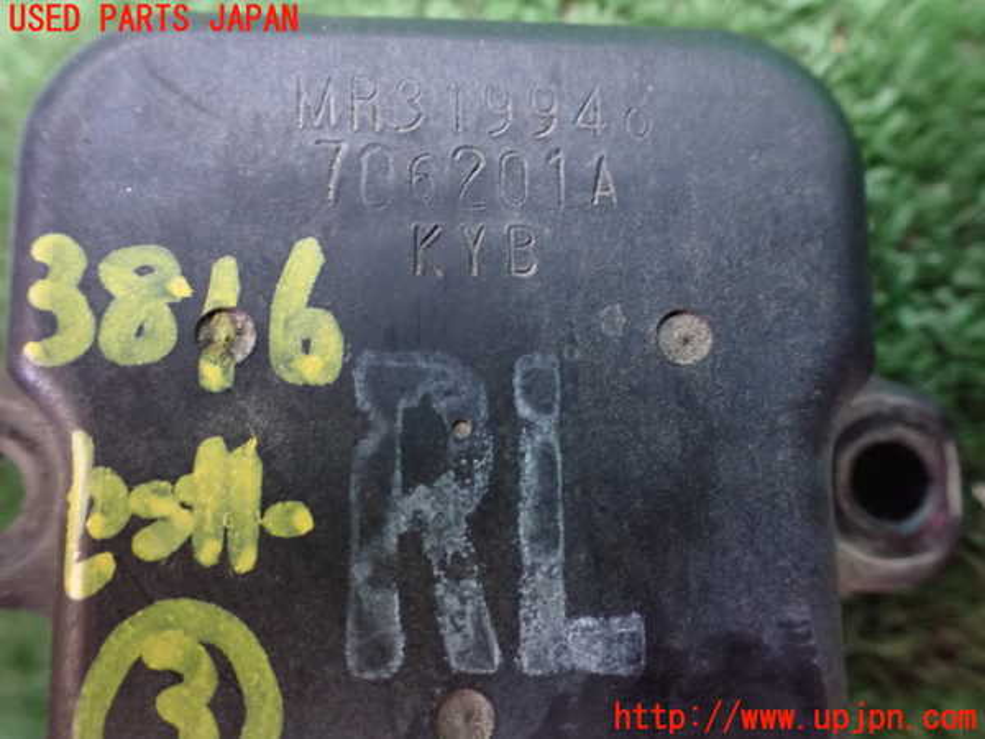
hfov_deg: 60.0
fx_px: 854
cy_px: 370
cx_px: 492
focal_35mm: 30
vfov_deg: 46.8
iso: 1250
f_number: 2.3
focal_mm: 5.4
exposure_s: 1/30
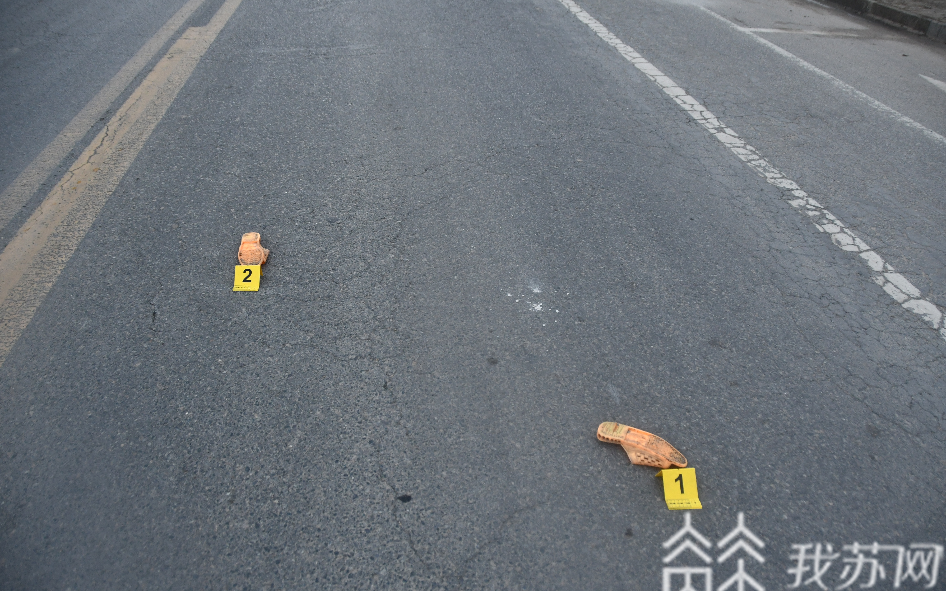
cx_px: 479
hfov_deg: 66.5
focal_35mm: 28
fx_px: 722
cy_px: 311
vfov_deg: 44.5
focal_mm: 18
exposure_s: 1/250
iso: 800
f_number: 3.5
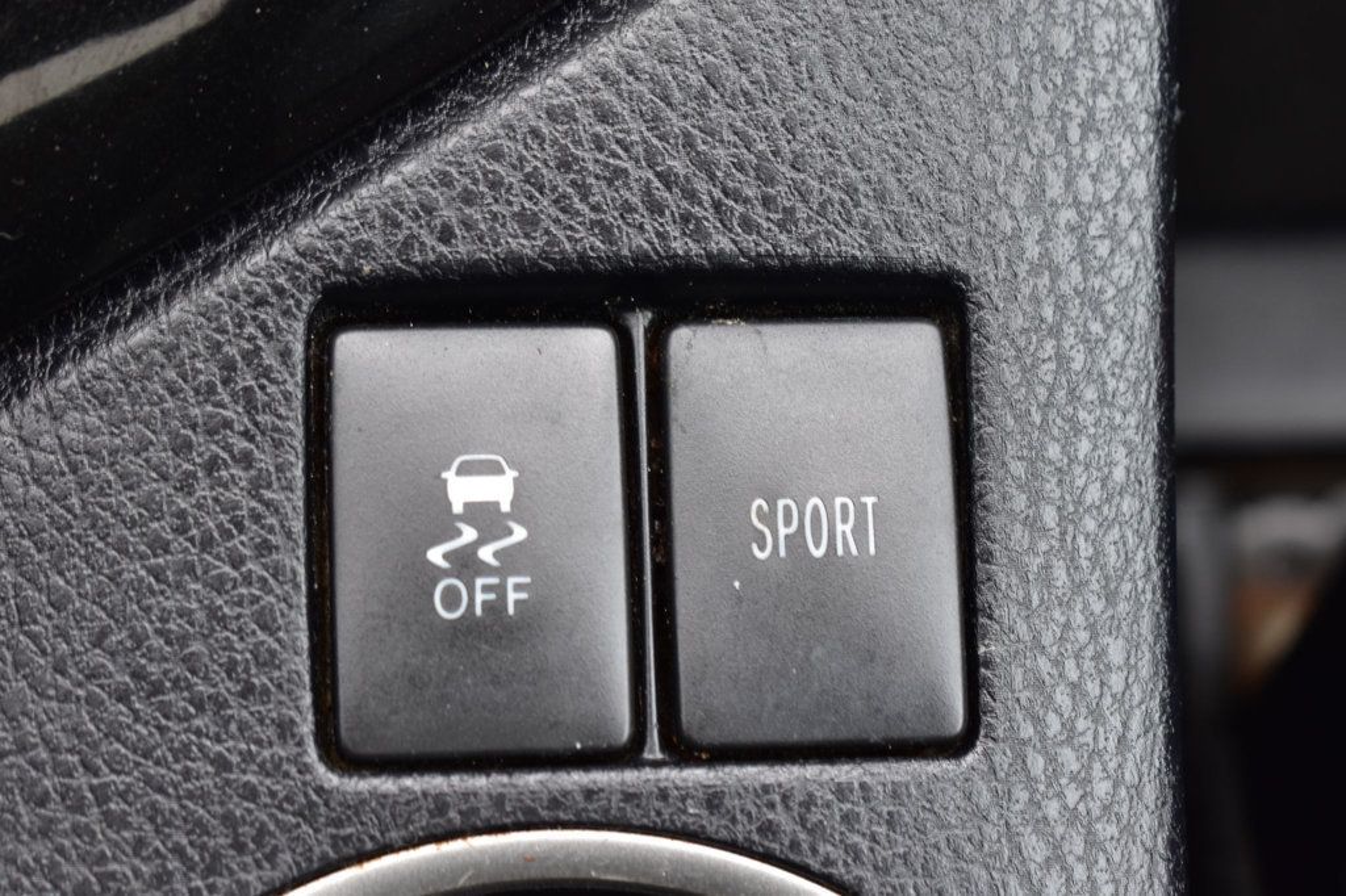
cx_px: 673
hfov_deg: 24.6
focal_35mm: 82
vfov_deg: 16.5
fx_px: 3083
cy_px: 448
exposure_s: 1/30
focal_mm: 55
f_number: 7.1
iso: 400
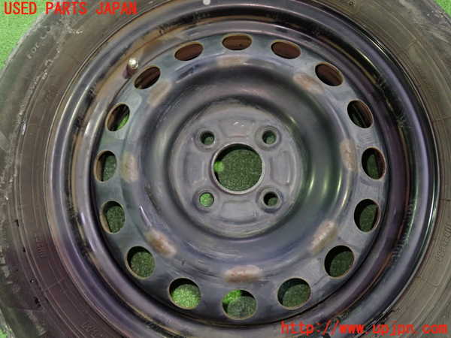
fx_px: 417
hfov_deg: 56.8
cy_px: 169
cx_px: 226
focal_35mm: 32
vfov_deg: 44.2
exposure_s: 1/20
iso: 800
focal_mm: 5.79
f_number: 2.4
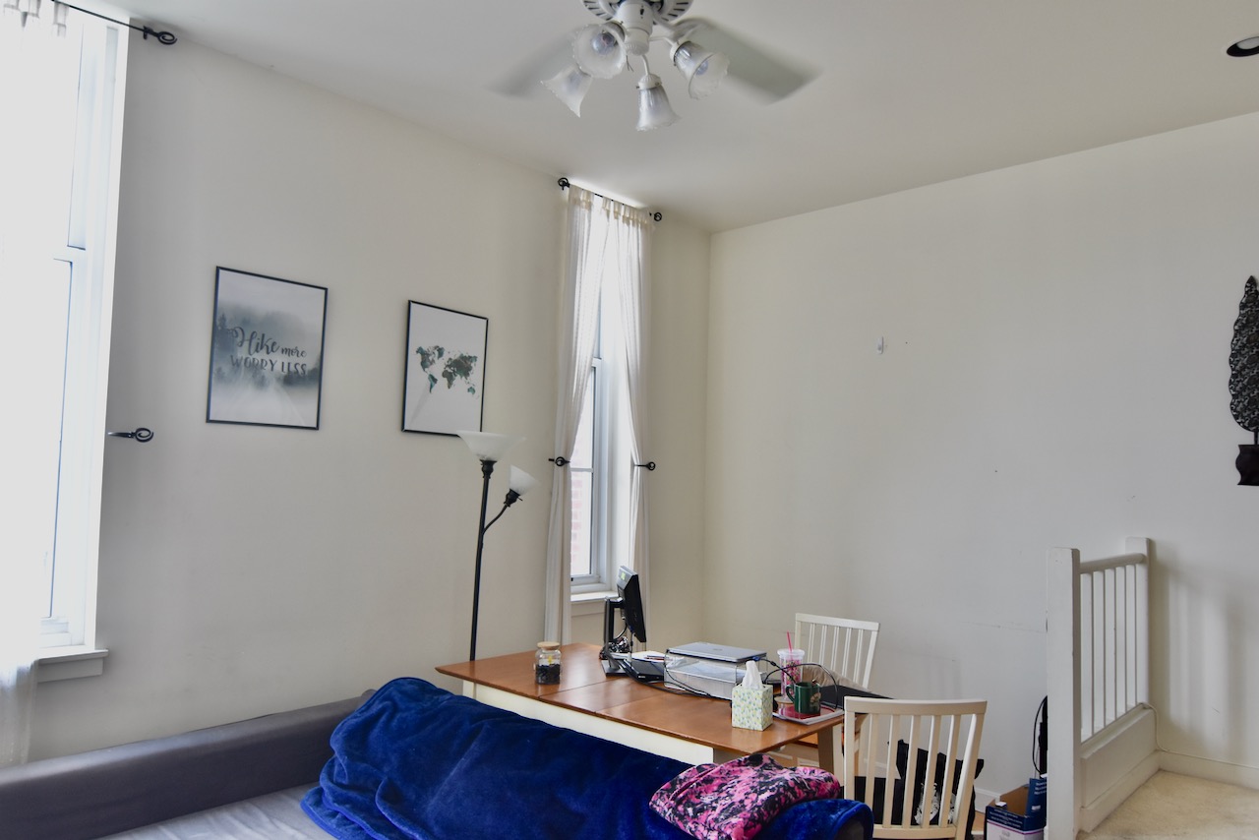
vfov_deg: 53.2
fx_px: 839
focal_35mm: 24
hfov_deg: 73.7
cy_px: 420
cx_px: 630
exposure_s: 1/80
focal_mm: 16
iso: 800
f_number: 4.5
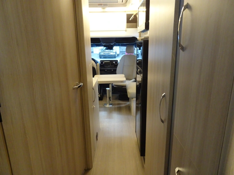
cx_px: 117
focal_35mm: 24
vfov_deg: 56.8
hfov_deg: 71.6
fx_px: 162
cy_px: 88
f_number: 3.5
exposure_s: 1/30
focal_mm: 4.1
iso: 640
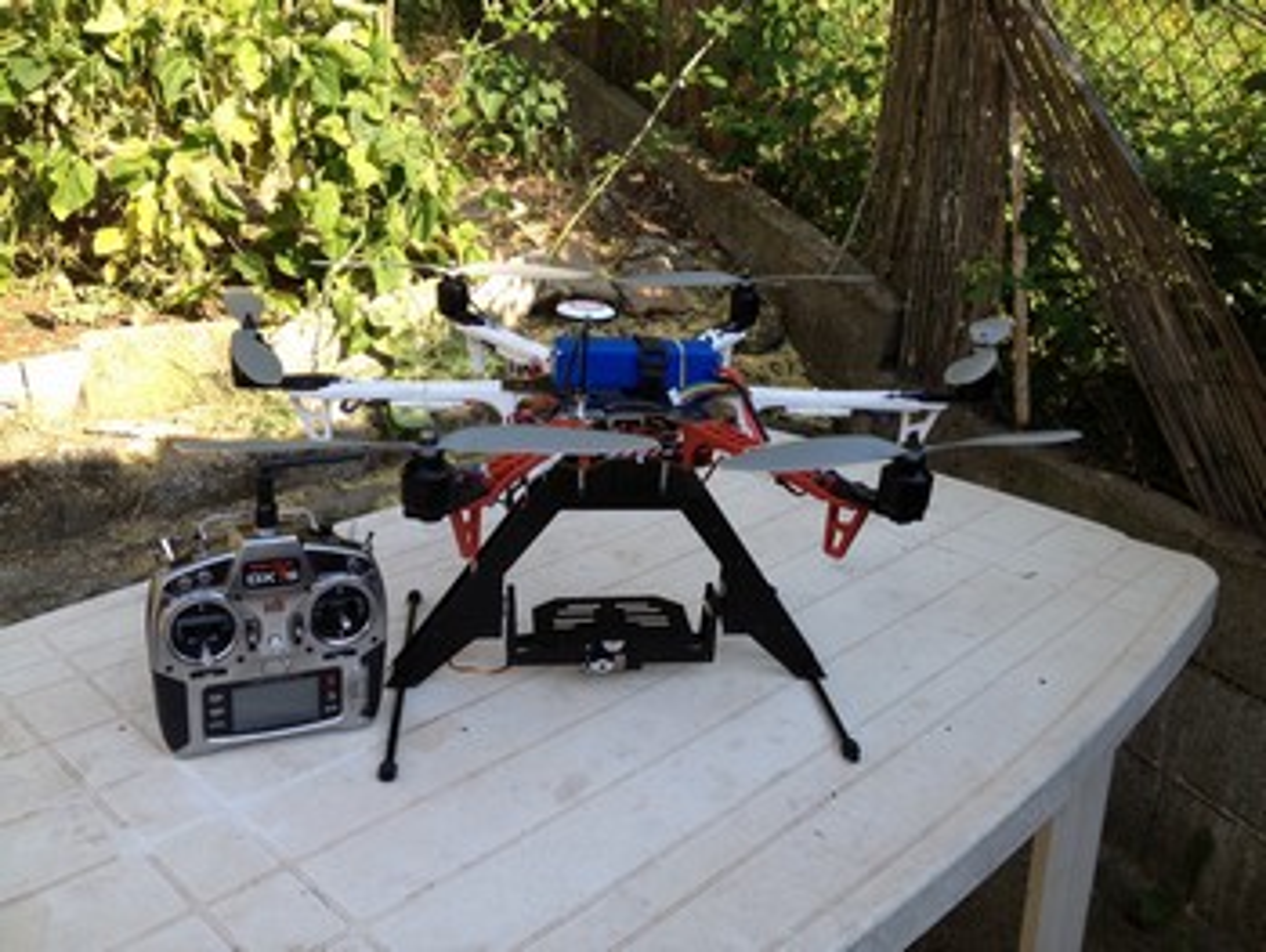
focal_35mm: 35
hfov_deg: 52.6
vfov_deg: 40.7
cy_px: 476
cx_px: 633
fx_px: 1281
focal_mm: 4.28
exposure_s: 1/356
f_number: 2.4
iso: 64
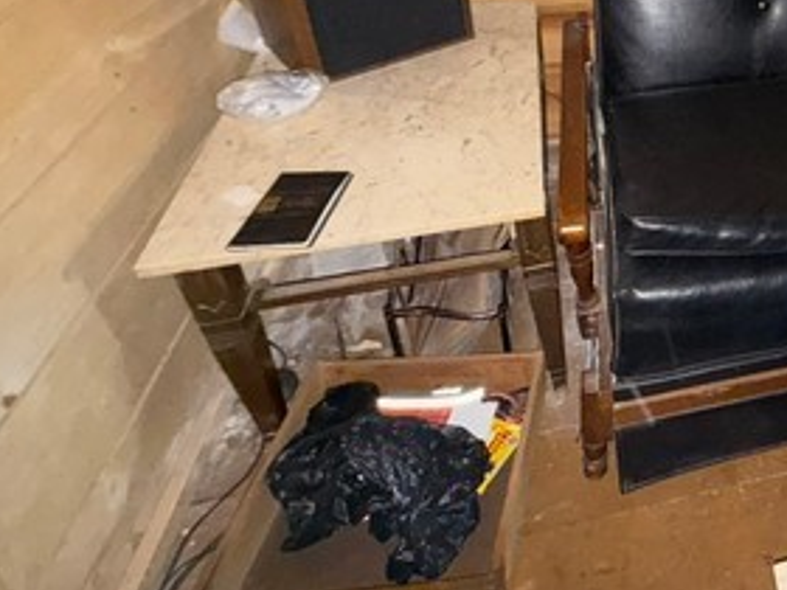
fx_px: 728
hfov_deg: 44.7
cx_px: 846
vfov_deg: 40.5
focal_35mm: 32
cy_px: 51
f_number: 2.2
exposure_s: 1/16
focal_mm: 2.22
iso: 800
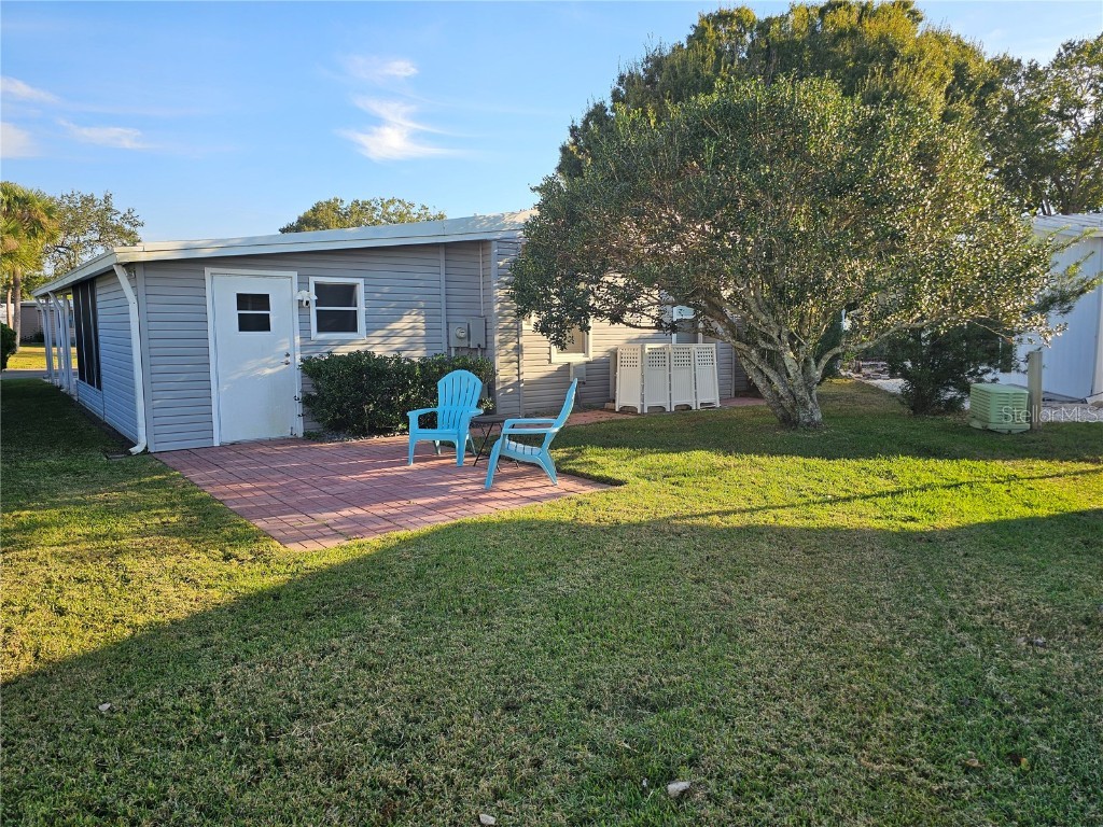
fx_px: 733
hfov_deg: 73.9
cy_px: 414
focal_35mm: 23
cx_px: 552
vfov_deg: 58.9
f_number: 1.7
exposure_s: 1/289
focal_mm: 6.3
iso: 10
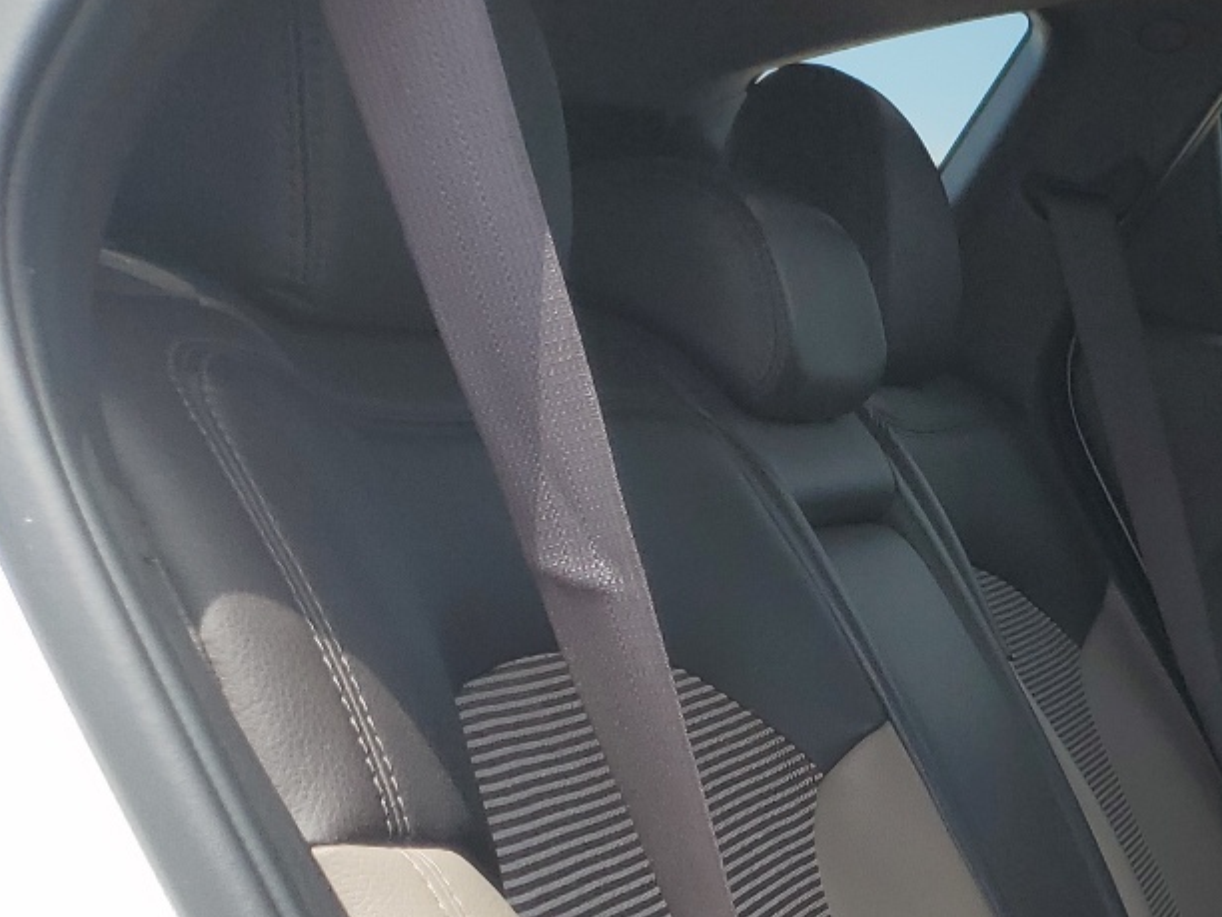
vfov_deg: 20.6
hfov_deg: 24.9
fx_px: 2401
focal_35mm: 68
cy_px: 1019
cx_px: 1579
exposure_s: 1/909
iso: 50
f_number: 1.5
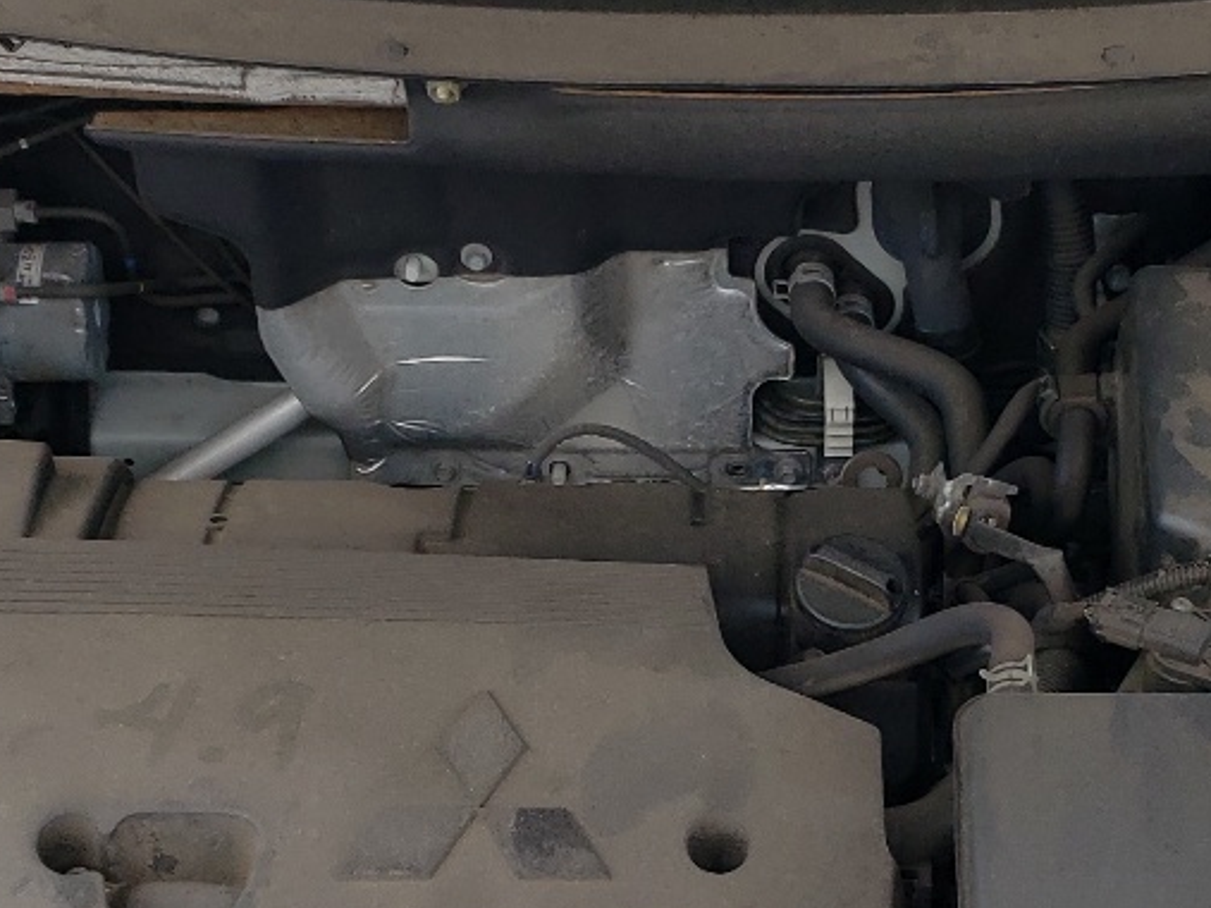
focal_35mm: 82
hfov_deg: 23.8
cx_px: 729
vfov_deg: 17.9
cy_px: 650
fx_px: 2868
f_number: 1.5
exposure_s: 1/1111
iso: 50
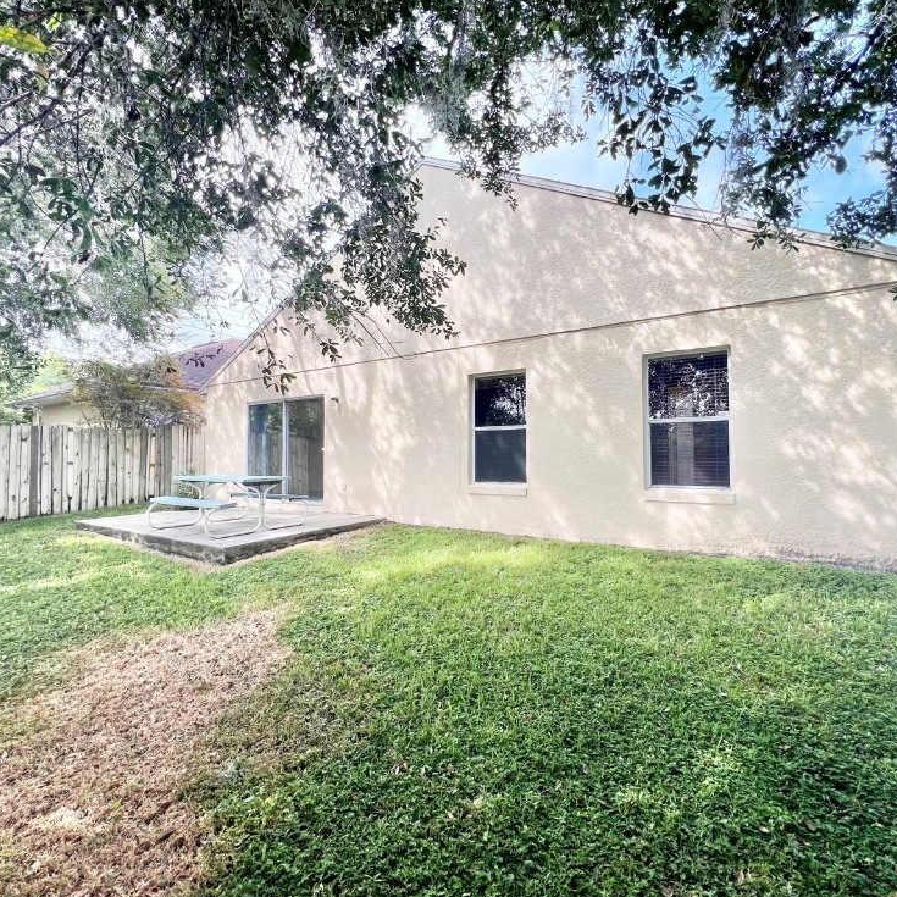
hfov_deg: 87.4
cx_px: 472
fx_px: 469
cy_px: 436
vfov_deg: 87.4
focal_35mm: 16
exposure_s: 1/253
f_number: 1.8
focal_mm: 1.57
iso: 32
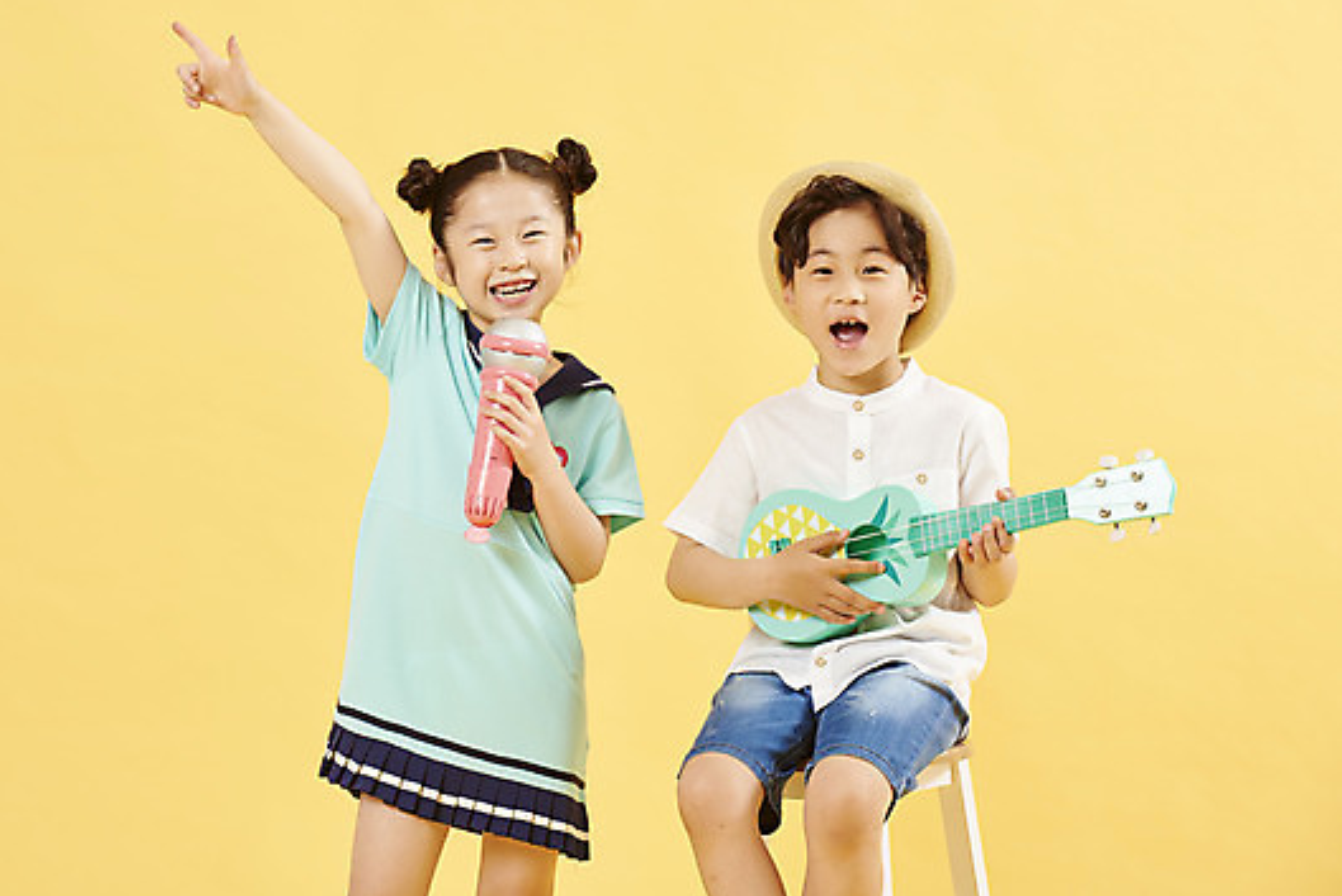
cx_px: 595
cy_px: 396
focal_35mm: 136
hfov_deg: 15.1
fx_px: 5071
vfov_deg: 10.1
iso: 125
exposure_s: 1/125
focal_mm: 120
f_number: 8
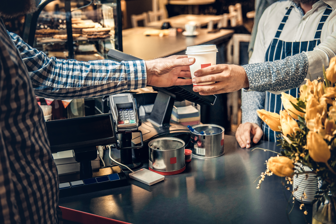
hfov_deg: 37.5
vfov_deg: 25.5
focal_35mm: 53
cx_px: 168
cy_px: 112
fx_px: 495
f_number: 2.8
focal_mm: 35
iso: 400
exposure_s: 1/60
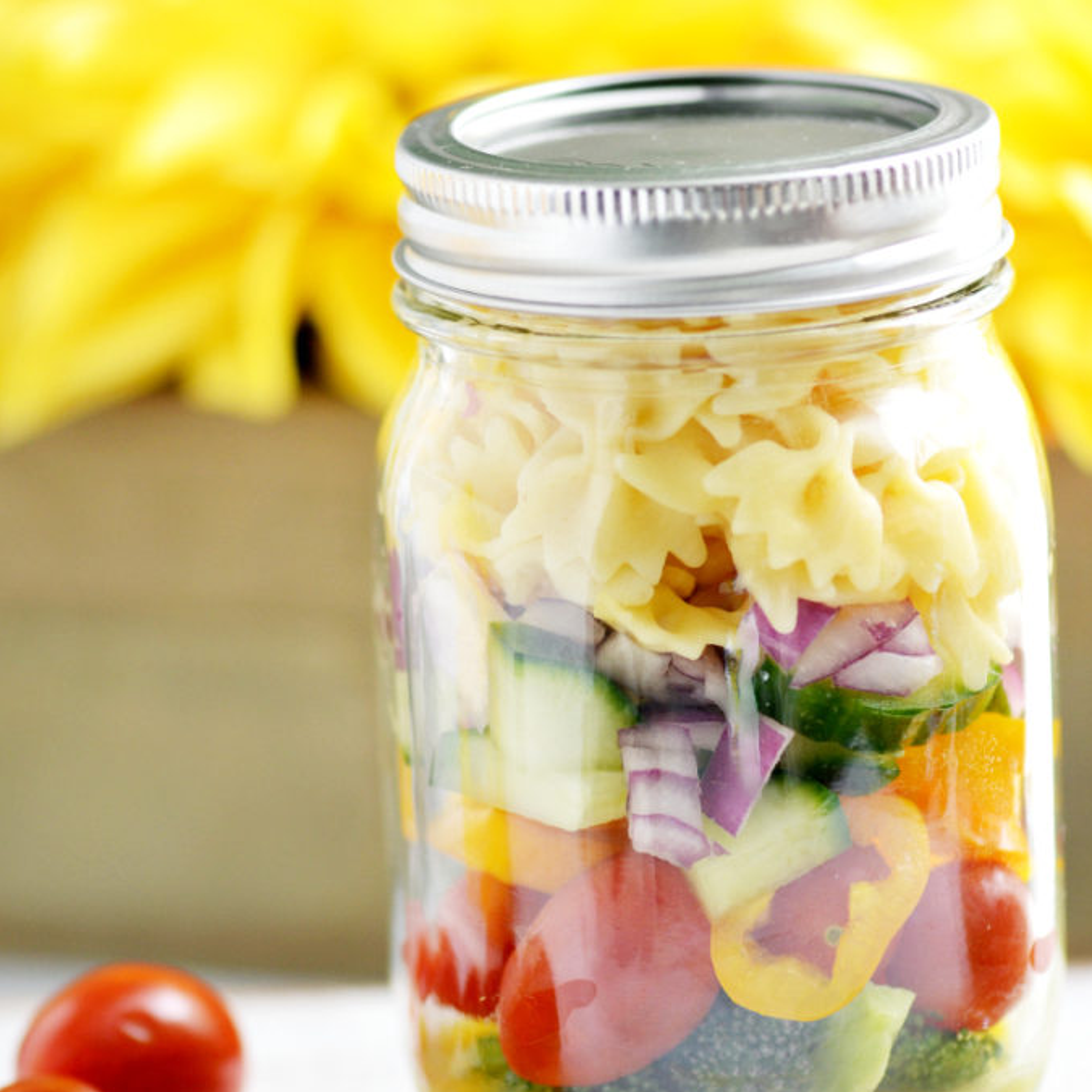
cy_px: 582
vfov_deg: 8.6
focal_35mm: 203
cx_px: 547
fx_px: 7232
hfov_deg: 8.6
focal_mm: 105
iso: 400
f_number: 4
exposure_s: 1/250
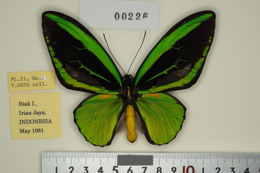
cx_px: 130
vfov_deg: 18.2
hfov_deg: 27.0
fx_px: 542
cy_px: 86
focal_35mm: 75
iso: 100
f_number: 11
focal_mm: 50
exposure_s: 1/1.25
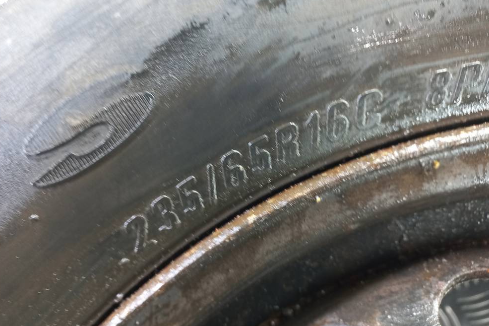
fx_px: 367
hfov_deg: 67.4
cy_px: 156
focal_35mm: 27
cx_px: 247
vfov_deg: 47.9
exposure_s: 1/25
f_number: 1.8
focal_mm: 4.6
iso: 320
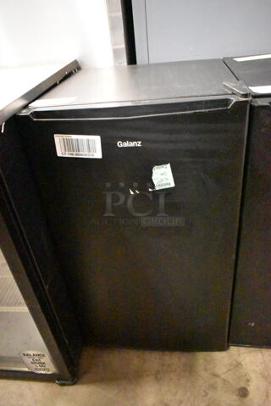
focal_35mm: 27
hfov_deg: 48.0
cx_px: 136
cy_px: 203
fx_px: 304
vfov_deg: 67.4
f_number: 3.5
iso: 25600
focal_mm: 18
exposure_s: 1/100
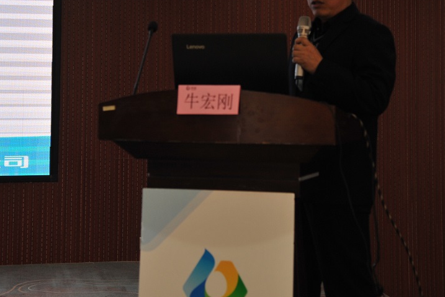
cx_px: 215
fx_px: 1075
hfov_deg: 23.4
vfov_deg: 15.6
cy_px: 60
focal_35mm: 87
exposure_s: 1/320
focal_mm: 52
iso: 640
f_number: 4
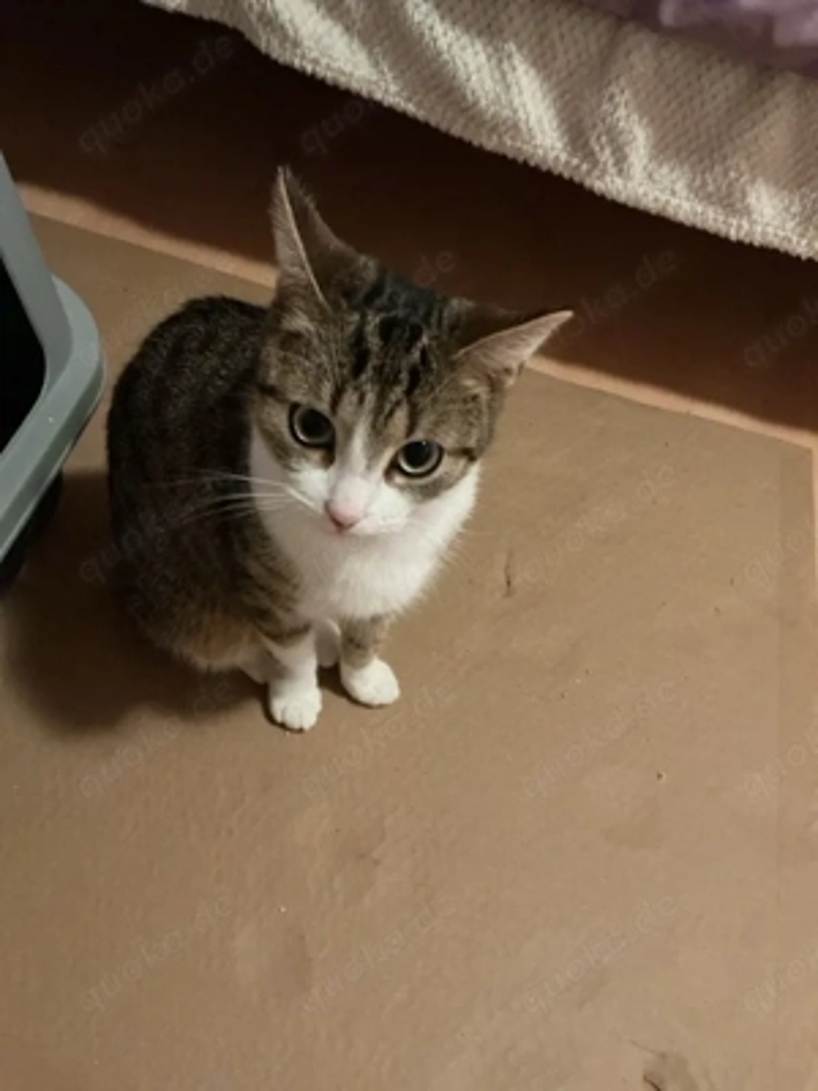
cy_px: 546
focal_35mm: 29
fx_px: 914
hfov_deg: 48.2
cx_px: 409
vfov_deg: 61.7
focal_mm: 3
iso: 500
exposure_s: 1/20
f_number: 1.8
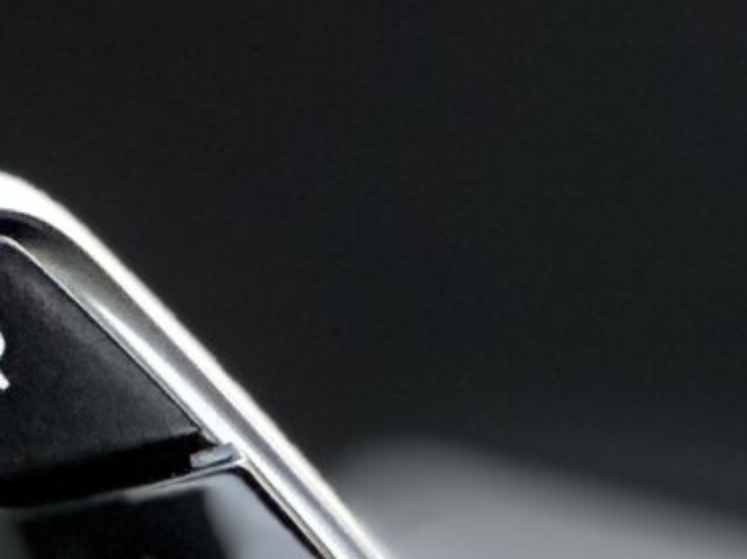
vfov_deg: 2.8
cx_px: 969
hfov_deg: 3.7
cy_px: 1663
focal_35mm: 529
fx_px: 11405
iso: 40
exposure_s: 1/121
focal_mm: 9
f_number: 2.8
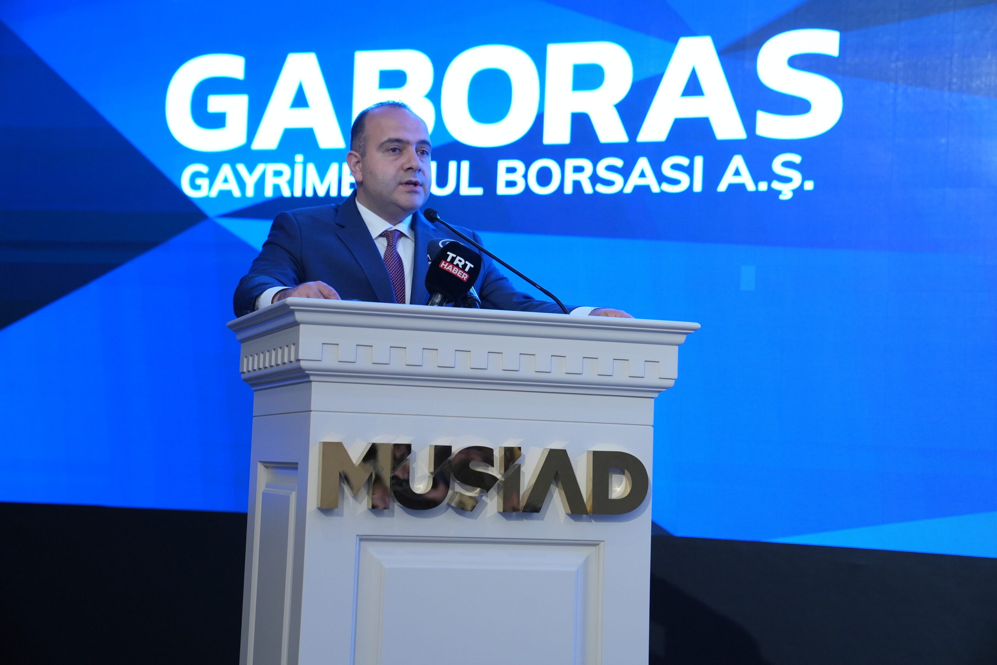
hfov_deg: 30.1
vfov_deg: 20.3
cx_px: 498
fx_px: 1855
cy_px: 332
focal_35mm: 67
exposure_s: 1/100
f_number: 4
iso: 1600
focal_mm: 67
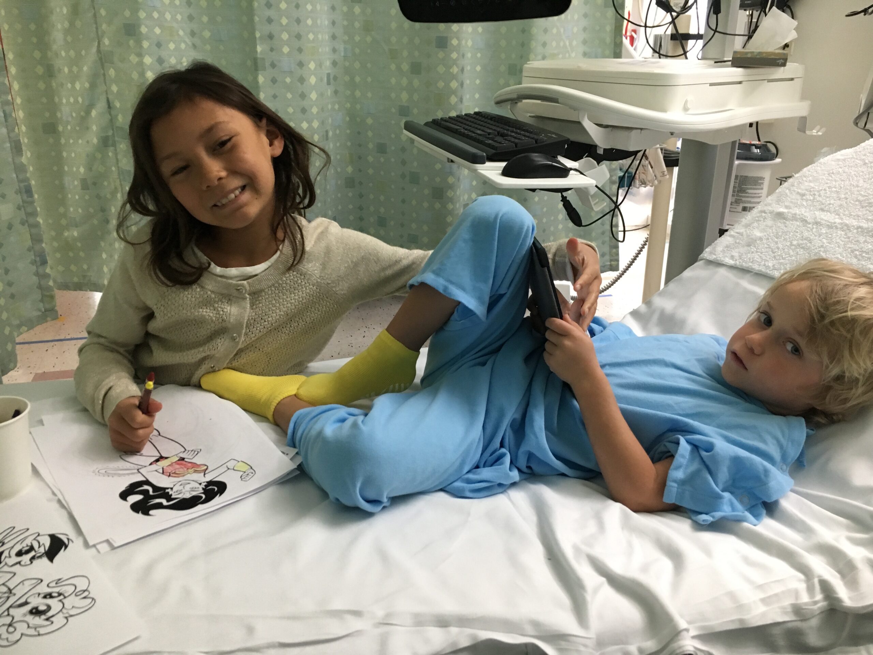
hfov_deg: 61.7
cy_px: 328
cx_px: 436
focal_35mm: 29
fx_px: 731
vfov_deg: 48.2
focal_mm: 4.15
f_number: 2.2
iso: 160
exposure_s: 1/30
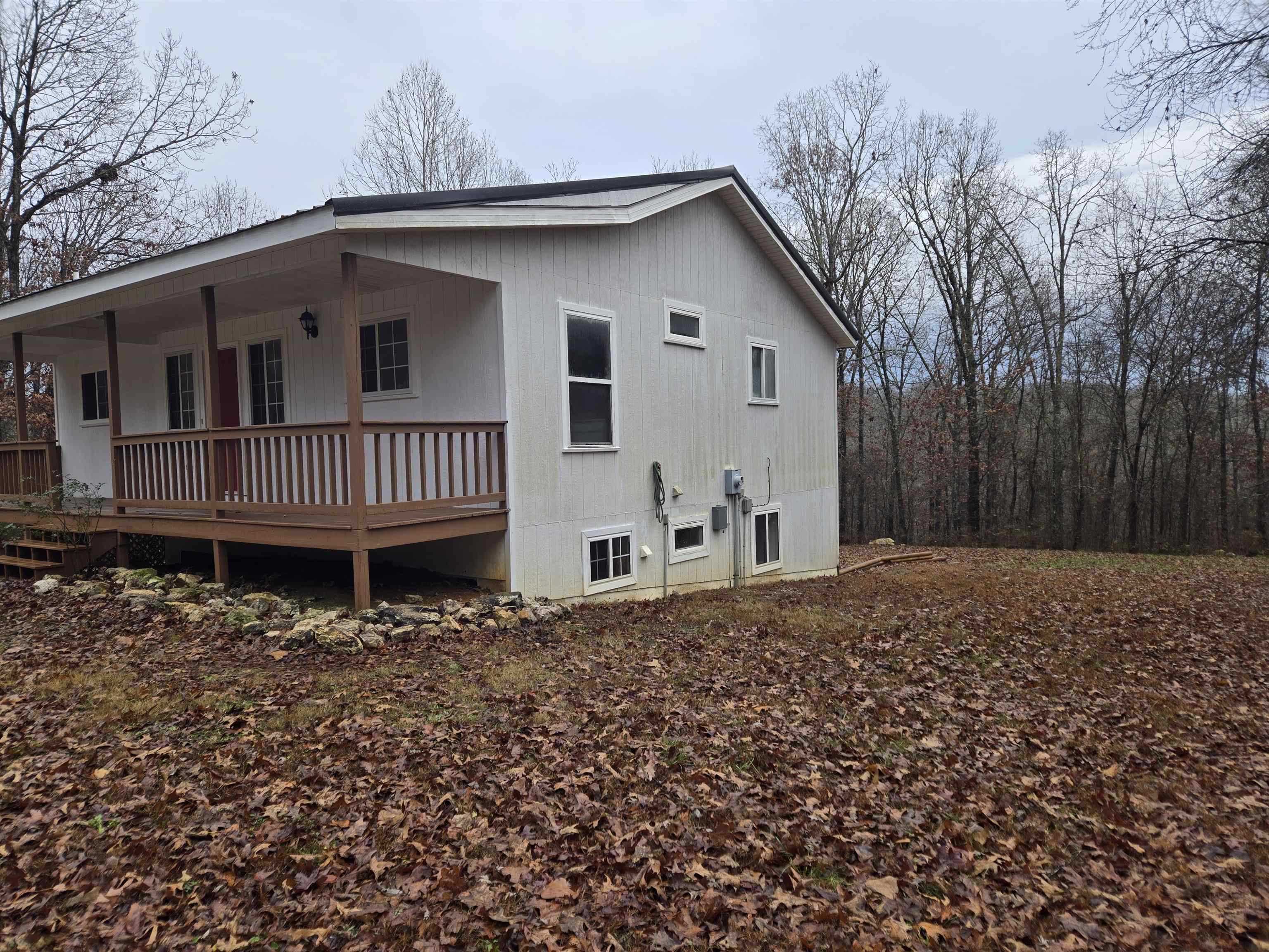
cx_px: 634
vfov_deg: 58.9
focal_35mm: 23
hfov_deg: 73.9
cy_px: 476
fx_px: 843
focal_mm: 5.4
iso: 25
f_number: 1.8
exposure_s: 1/249
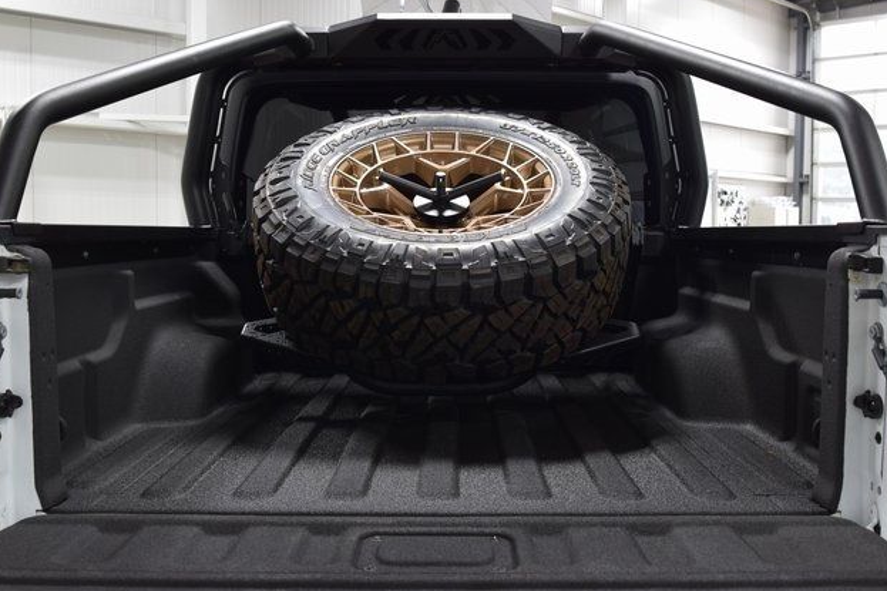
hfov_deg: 51.9
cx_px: 446
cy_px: 291
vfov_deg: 35.9
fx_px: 911
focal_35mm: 37
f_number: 6.3
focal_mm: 24
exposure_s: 1/15
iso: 560
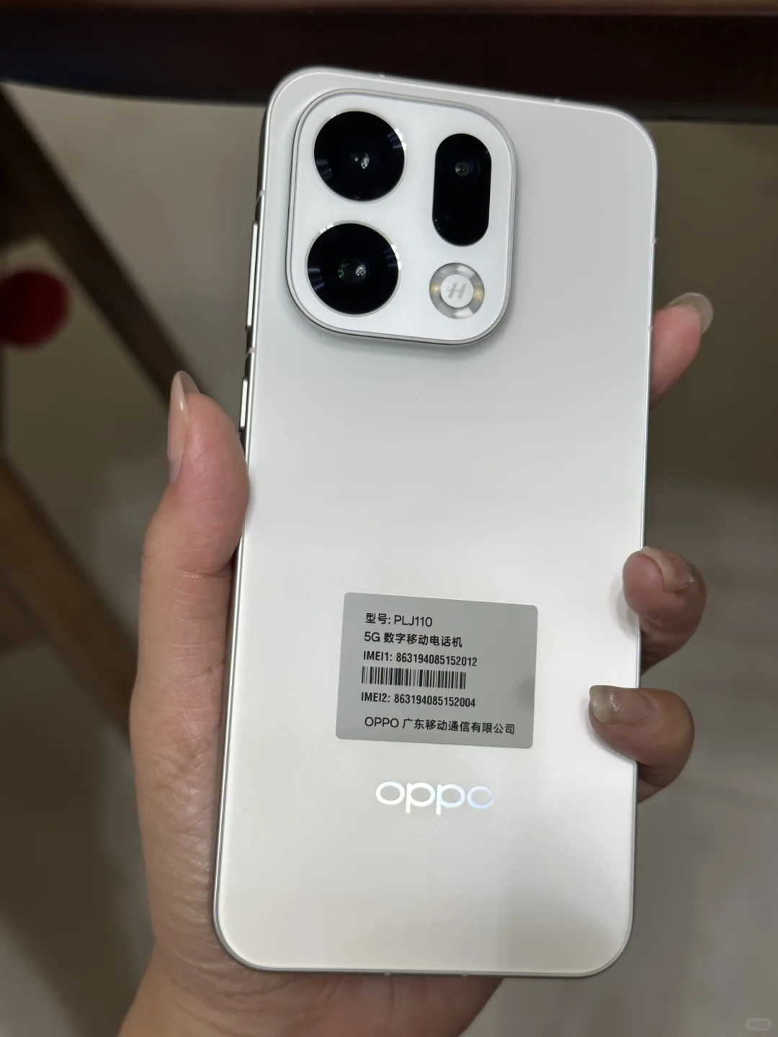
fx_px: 1438
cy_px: 518
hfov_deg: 30.3
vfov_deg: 39.7
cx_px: 389
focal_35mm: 48
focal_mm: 6.86
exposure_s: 1/50
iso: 64
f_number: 1.78
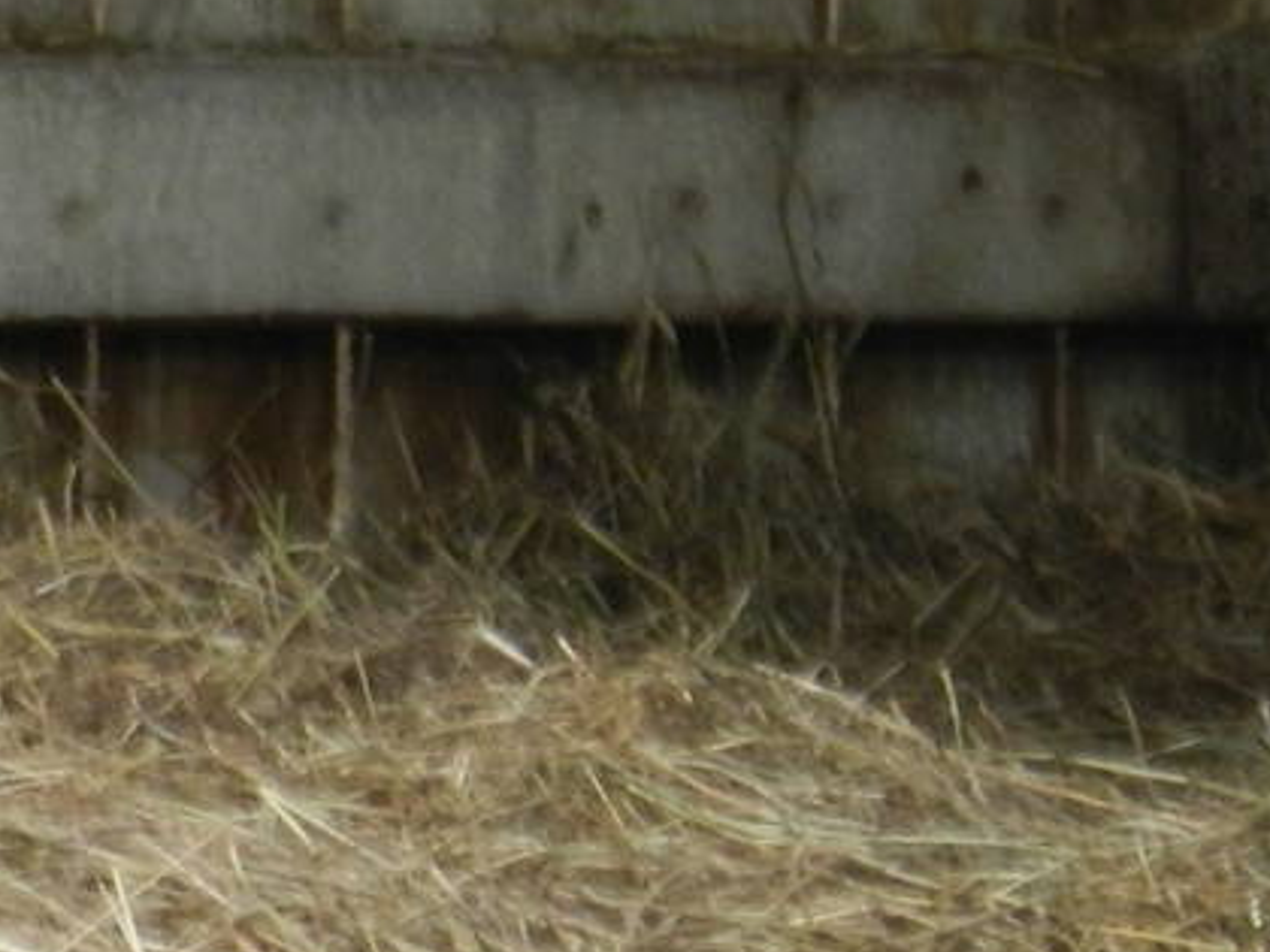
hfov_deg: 2.2
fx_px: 33386
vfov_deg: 1.6
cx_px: 1829
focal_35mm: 910
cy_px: 604
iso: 400
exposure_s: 1/50
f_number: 5.1
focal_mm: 42.4
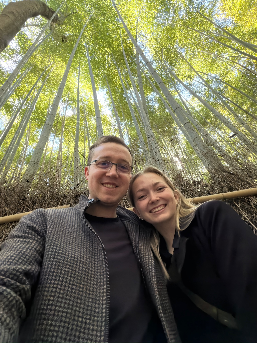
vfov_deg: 81.7
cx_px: 128
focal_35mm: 20
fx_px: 198
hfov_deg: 66.0
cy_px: 172
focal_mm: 2.71
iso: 500
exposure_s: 1/121
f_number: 1.9
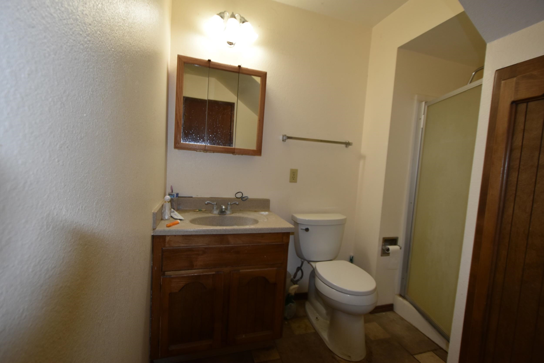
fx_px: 227
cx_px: 272
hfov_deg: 100.4
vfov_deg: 77.4
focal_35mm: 15
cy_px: 182
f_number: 3.5
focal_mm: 10
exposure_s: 1/160
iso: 400
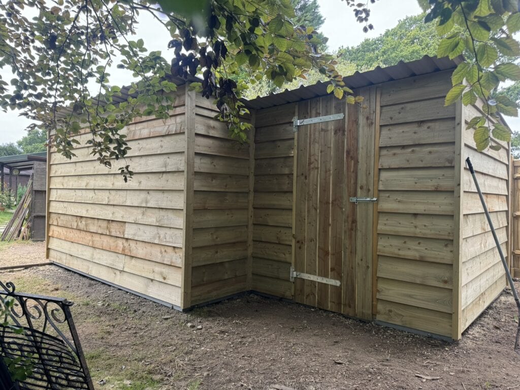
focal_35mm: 24
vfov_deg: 56.8
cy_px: 195
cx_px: 260
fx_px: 361
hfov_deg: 71.6
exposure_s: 1/156
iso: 64
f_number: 1.78
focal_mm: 6.76
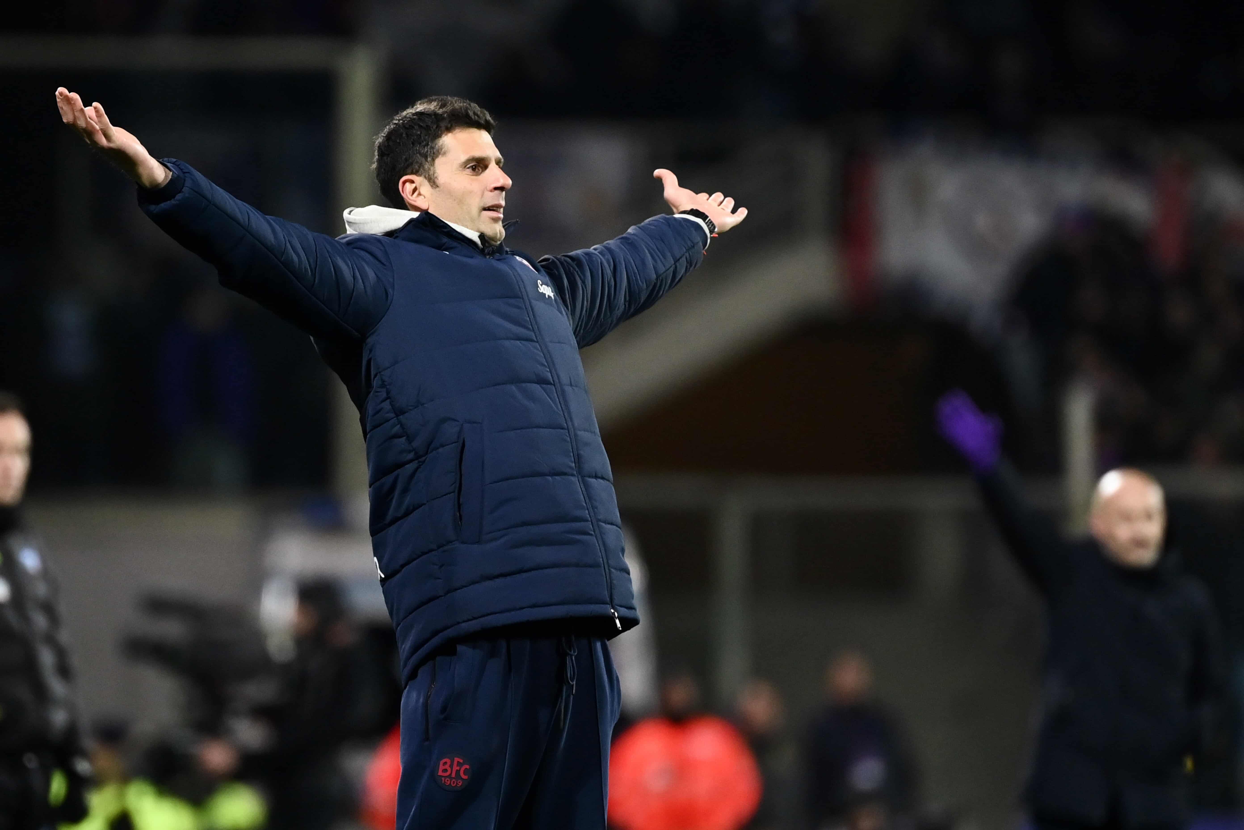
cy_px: 415
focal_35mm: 400
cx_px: 622
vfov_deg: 3.4
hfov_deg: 5.2
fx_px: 13821
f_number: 4
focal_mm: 400
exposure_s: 1/1000
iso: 2500
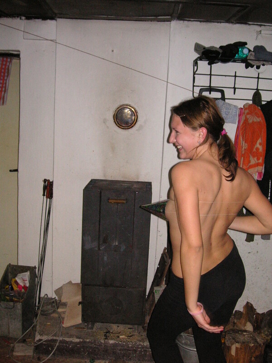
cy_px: 182
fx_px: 430
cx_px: 136
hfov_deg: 35.1
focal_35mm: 41
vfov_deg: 45.8
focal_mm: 6.9
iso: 160
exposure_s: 1/45
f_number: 3
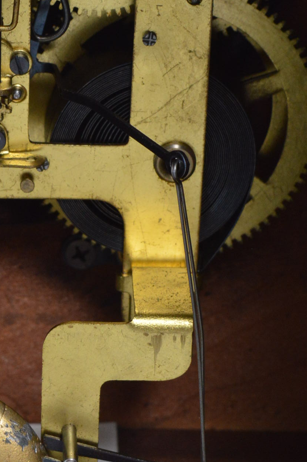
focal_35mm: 173
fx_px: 2218
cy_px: 241
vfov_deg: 11.9
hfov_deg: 7.9
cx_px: -17
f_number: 9
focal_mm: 48
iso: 800
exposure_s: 1/80
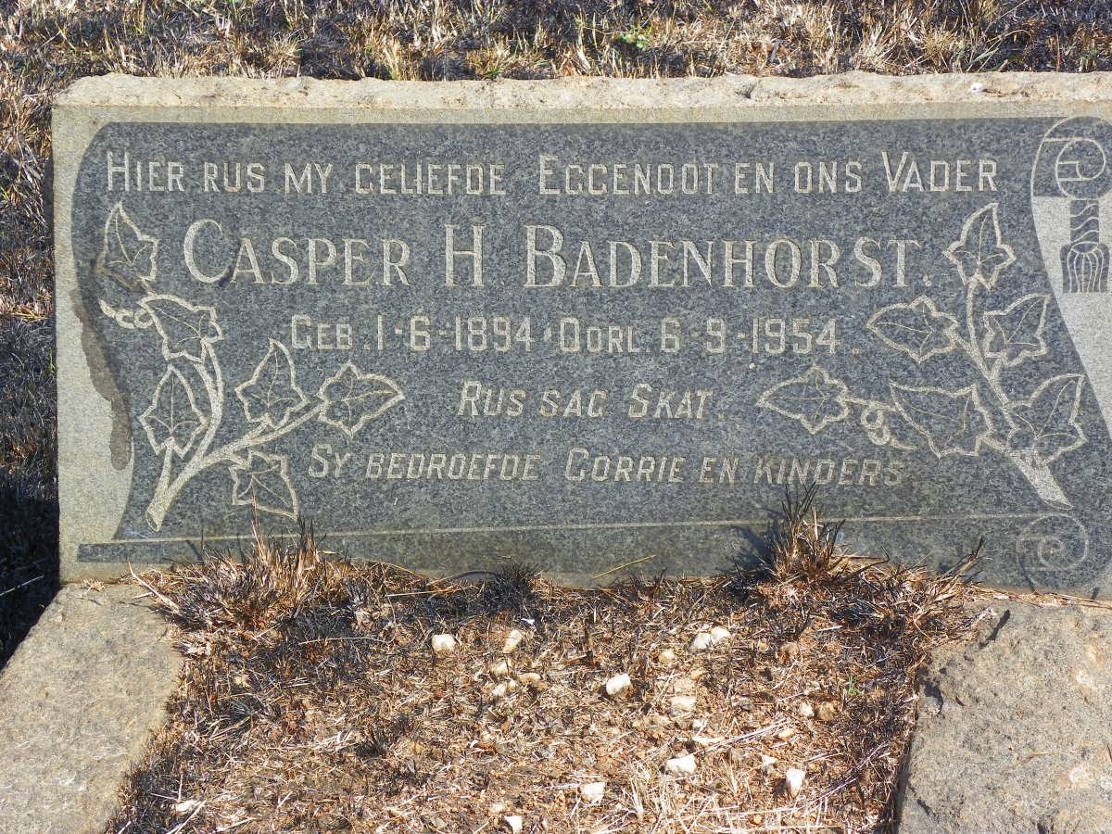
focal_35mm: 100
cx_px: 556
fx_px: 3212
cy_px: 417
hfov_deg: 19.6
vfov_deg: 14.8
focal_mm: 17.8
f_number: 4
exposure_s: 1/160
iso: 64
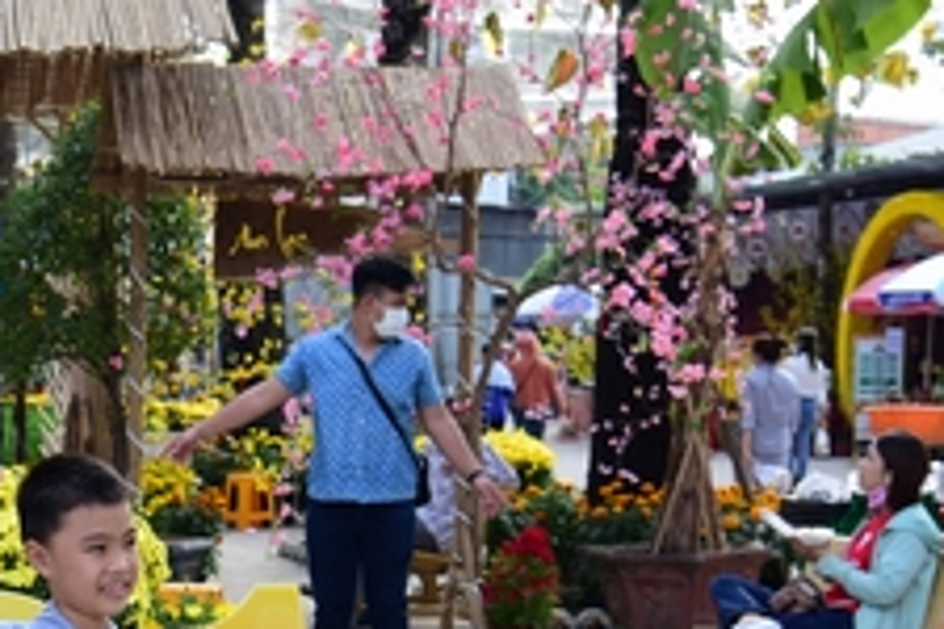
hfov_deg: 18.1
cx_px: -34
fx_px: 2884
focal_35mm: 110
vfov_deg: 12.3
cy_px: 600
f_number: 4.5
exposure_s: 1/100
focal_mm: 38
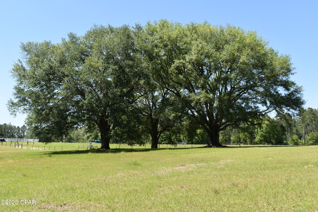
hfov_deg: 53.1
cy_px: 106
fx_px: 318
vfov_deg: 36.9
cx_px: 159
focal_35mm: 36
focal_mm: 24
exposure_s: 1/250
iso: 180
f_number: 8
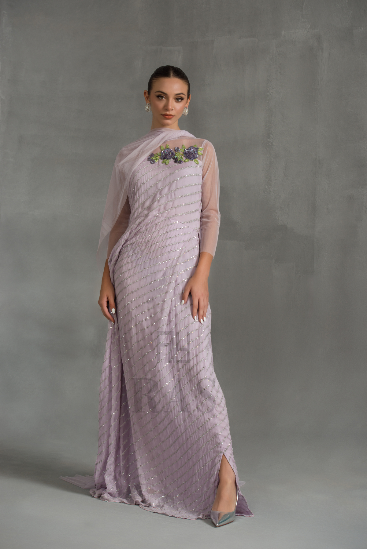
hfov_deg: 19.5
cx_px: 184
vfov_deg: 28.8
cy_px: 274
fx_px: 1070
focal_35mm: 70
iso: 100
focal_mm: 70
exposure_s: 1/160
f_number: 5
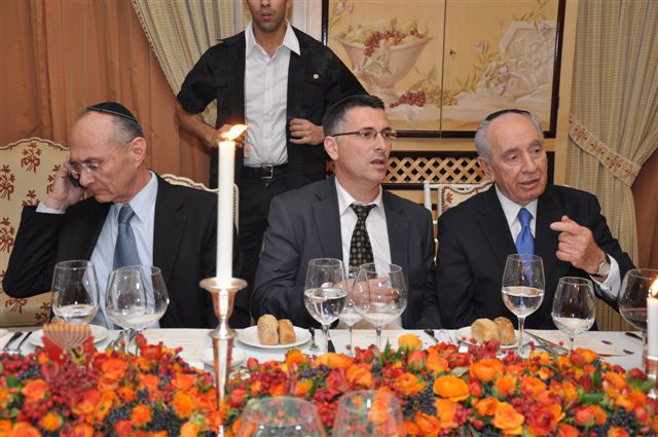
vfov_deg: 28.0
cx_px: 329
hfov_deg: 41.2
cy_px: 218
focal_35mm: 48
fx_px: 876
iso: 500
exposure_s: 1/50
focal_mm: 32
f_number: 4.2
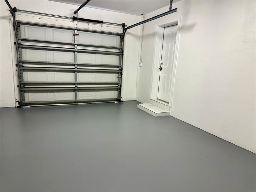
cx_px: 128
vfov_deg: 56.8
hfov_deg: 71.6
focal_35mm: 24
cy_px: 96
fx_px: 177
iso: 250
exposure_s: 1/60
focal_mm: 6.76
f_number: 1.78
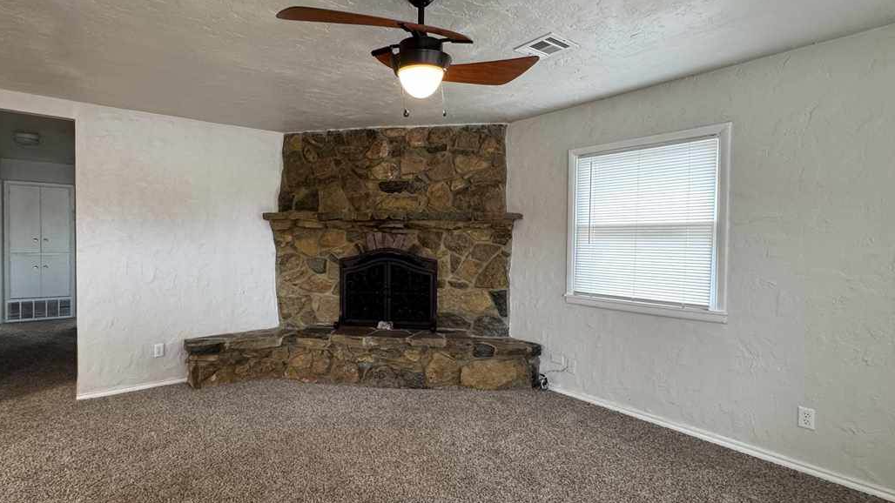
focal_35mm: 19
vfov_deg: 58.3
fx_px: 451
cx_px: 400
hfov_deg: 89.3
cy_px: 247
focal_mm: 2.22
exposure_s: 1/60
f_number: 2.2
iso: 250
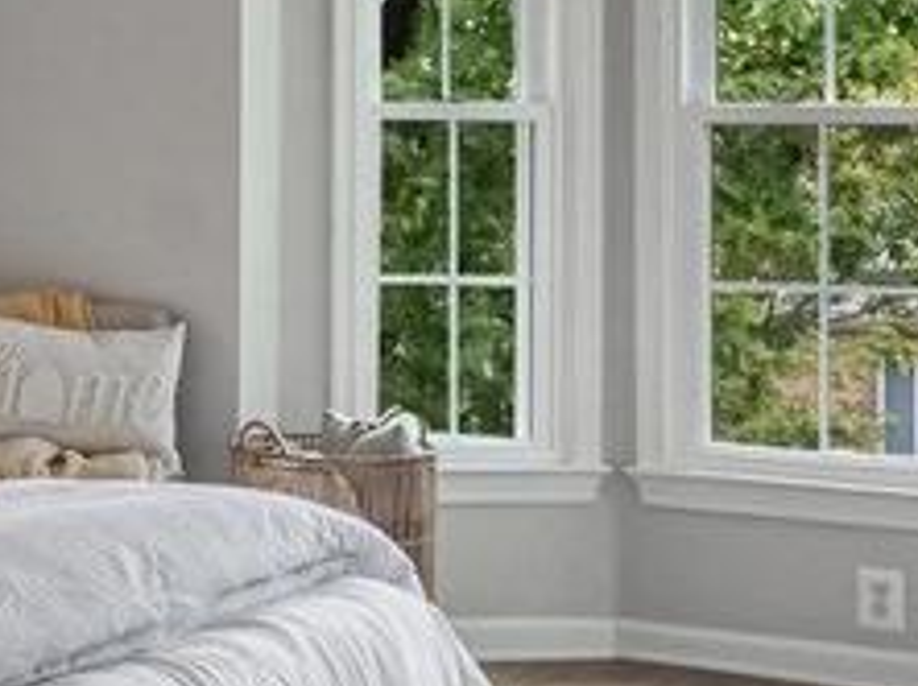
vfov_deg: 14.6
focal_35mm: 100
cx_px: -438
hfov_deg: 17.7
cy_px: 79
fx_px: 2649
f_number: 8
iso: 1250
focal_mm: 16
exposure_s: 1/500
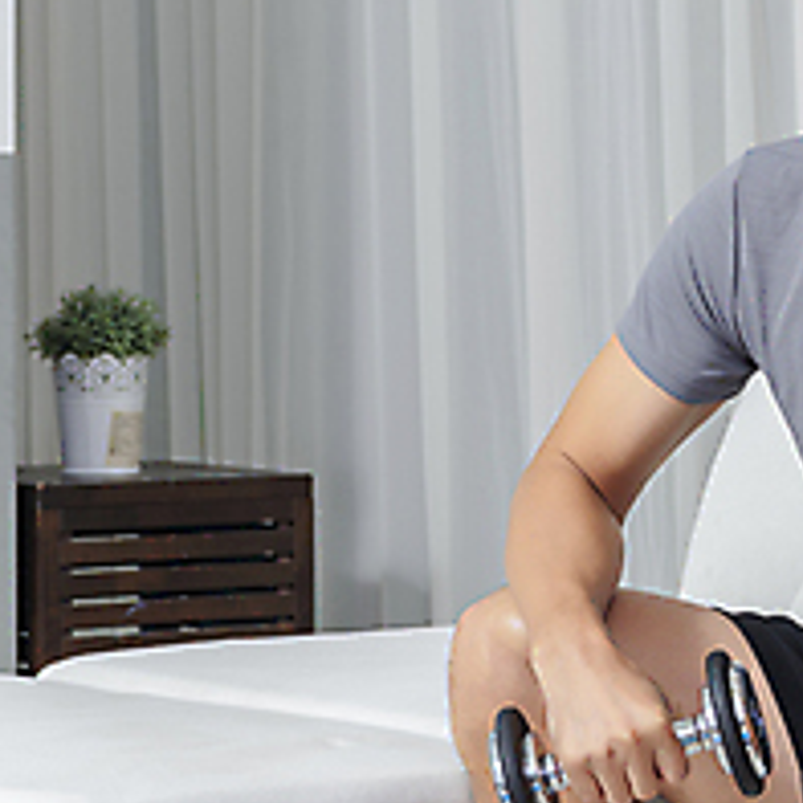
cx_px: 689
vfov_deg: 9.6
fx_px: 4750
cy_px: 228
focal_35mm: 181
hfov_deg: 9.6
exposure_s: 1/125
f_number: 6.3
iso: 100
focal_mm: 70
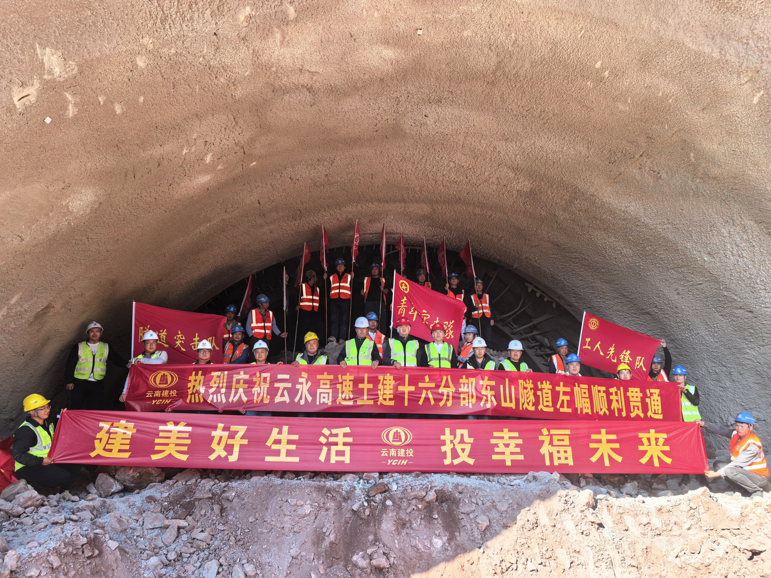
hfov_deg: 71.6
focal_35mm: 24
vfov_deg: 56.8
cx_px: 386
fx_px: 535
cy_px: 289
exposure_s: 1/697
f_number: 2
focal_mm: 8.5
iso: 50
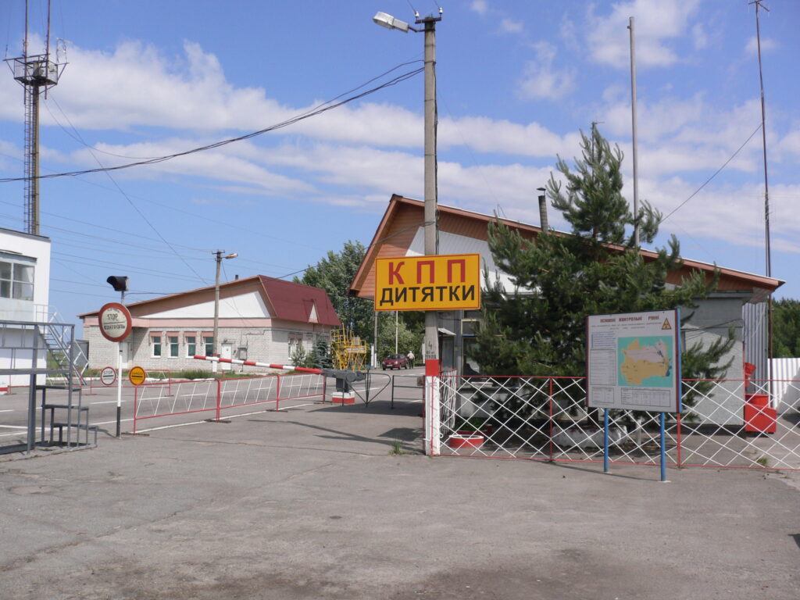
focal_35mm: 35
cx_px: 400
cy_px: 300
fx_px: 809
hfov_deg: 52.6
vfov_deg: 40.7
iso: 80
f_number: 5.6
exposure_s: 1/500
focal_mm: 5.8
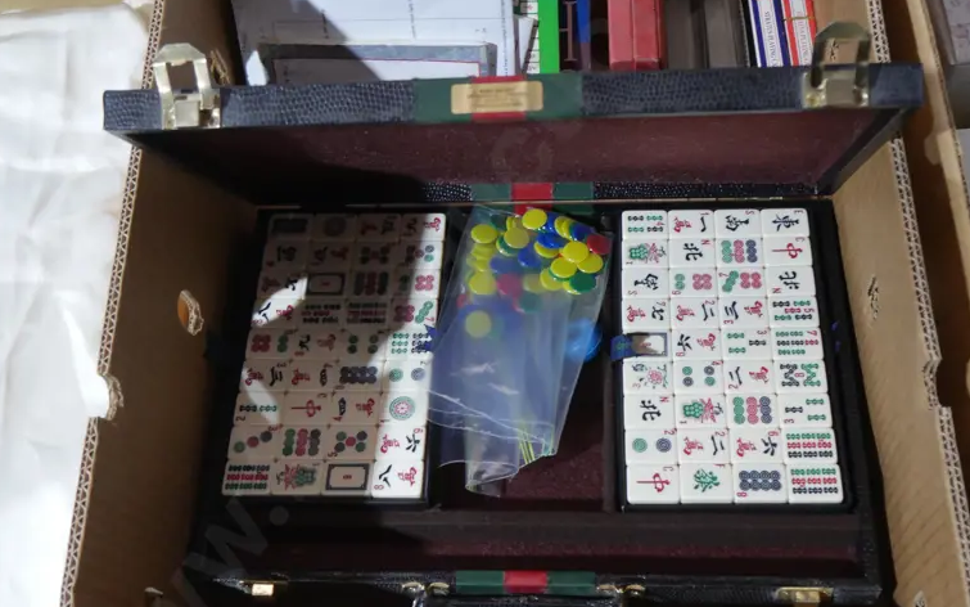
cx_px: 488
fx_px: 1216
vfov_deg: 27.8
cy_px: 202
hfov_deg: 43.5
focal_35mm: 46
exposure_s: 1/60
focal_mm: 16
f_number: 3.6
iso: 1000
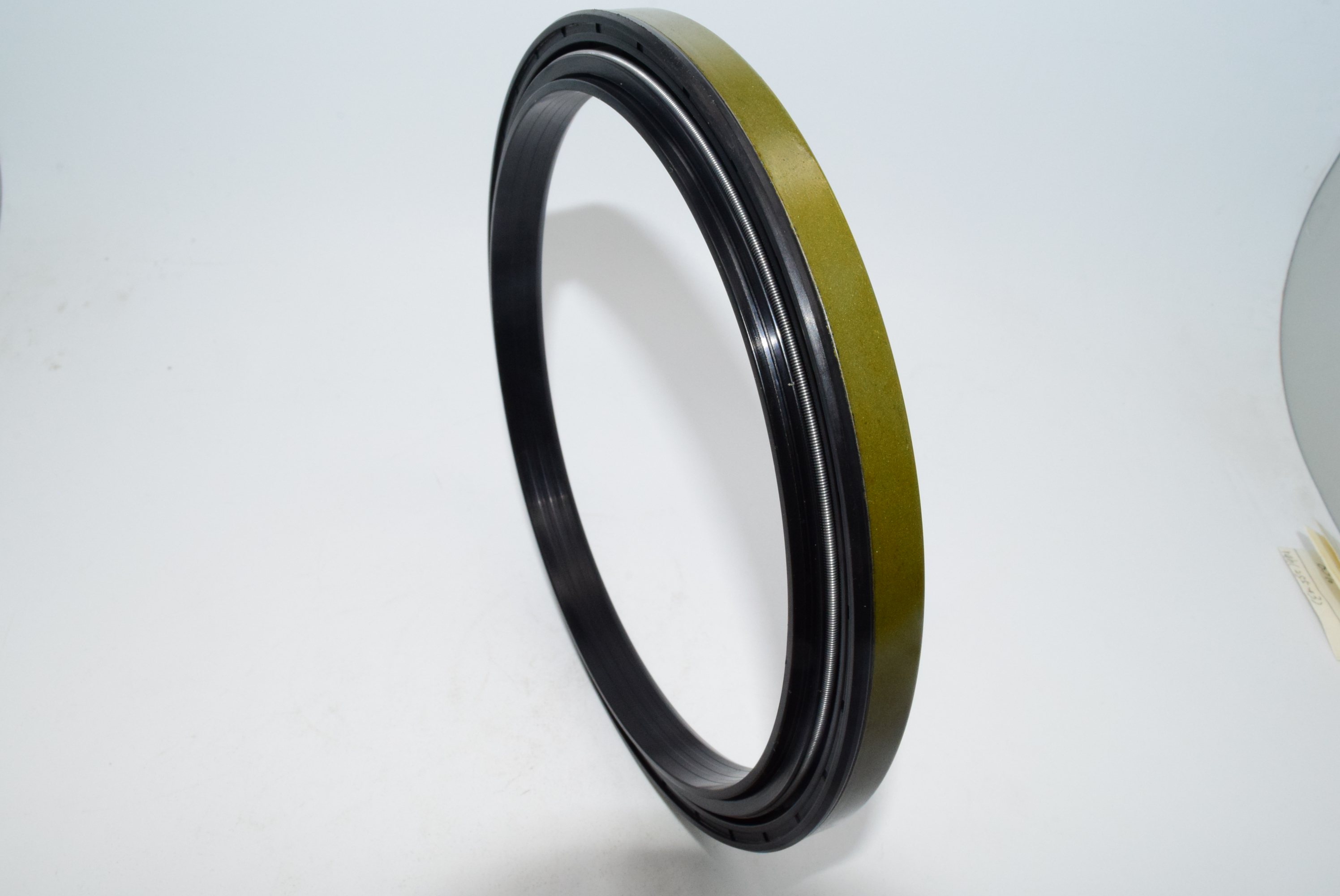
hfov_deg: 61.9
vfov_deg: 43.7
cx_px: 670
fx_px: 1117
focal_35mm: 30
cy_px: 448
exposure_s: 1/60
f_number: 22
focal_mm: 20
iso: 1600
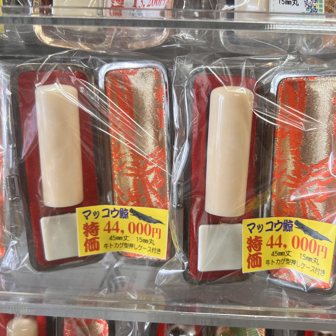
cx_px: 194
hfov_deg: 52.3
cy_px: 169
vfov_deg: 52.5
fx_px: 340
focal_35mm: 31
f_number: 1.5
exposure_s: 1/120
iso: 100
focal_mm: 5.7
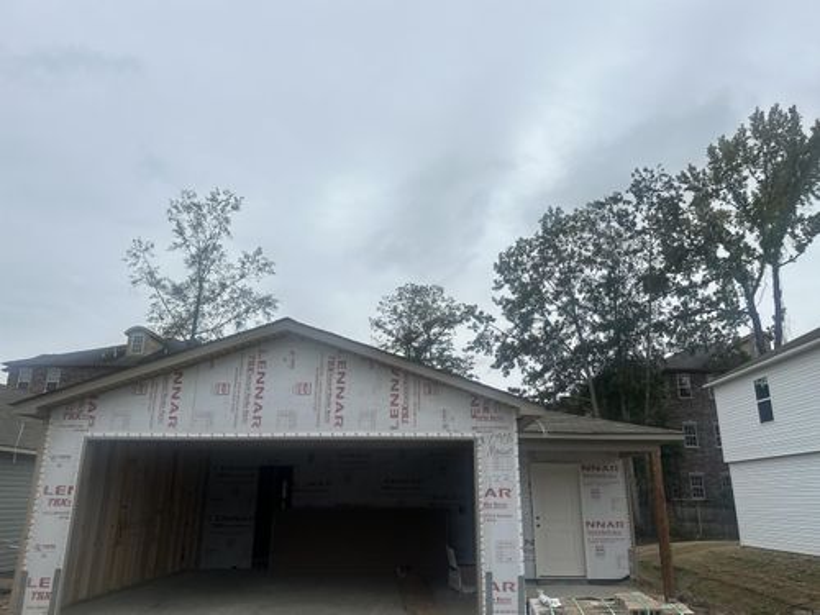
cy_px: 308
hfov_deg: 71.6
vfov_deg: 56.8
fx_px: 569
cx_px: 410
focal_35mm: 24
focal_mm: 6.86
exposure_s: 1/4184
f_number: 1.78
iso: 80
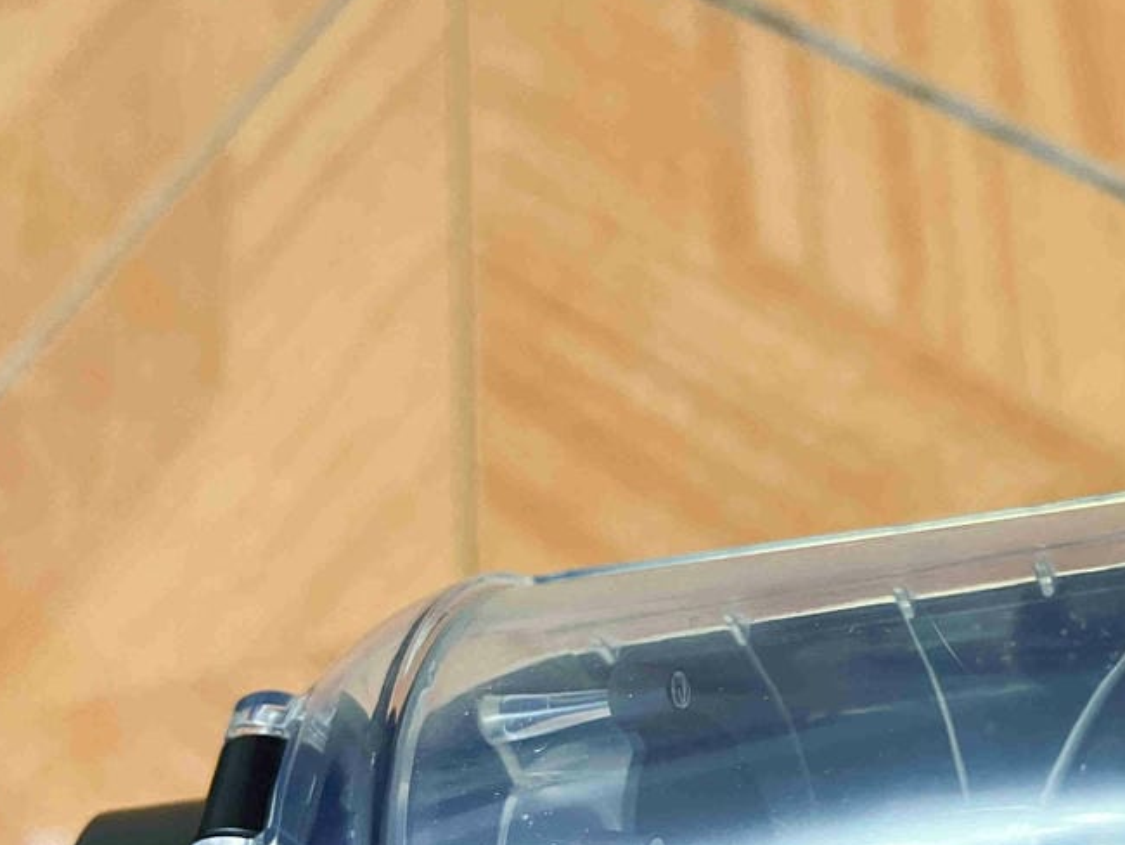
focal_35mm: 48
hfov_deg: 37.9
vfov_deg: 29.6
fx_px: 1561
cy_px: 677
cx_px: 935
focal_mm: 5.7
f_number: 1.5
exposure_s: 1/60
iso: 500
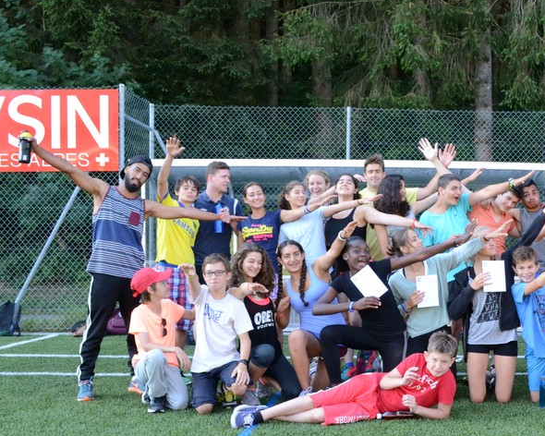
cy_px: 280
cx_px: 443
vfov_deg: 33.9
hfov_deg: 40.1
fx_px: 710
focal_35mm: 44
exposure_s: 1/250
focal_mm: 18
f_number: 8
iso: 1600
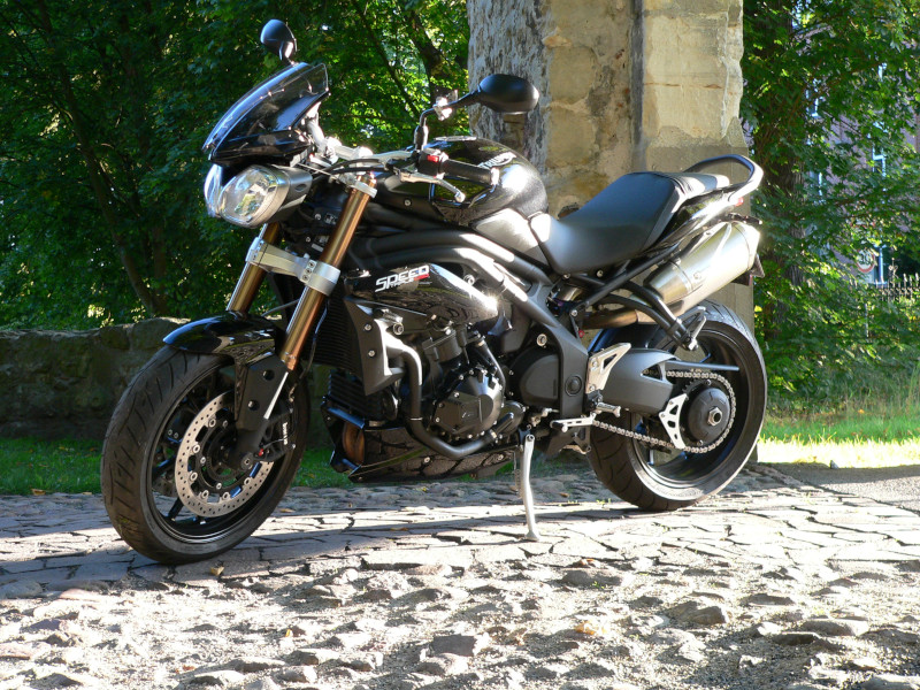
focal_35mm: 52
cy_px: 345
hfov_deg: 36.8
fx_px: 1382
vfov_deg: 28.0
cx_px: 460
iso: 150
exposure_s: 1/60
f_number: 2.8
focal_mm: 8.7
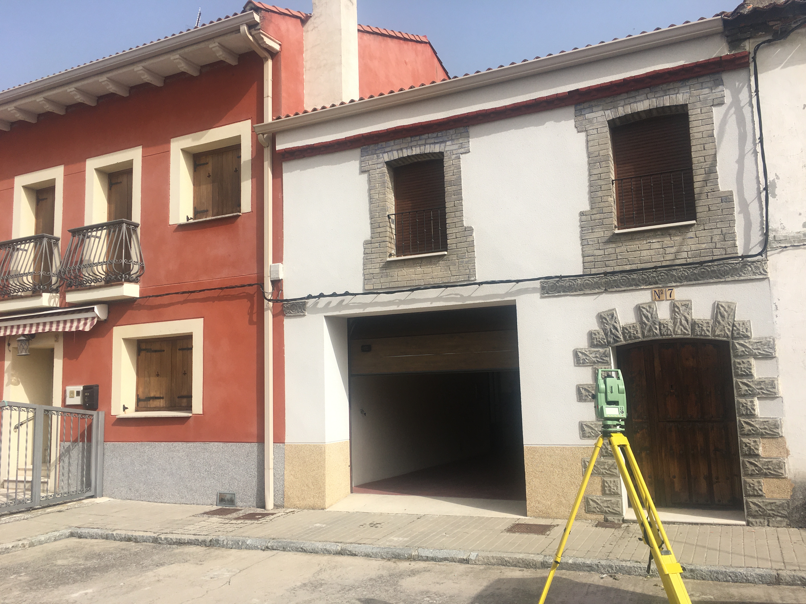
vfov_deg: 48.2
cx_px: 403
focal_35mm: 29
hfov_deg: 61.7
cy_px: 302
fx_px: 675
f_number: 2.2
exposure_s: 1/1672
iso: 25
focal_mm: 4.15
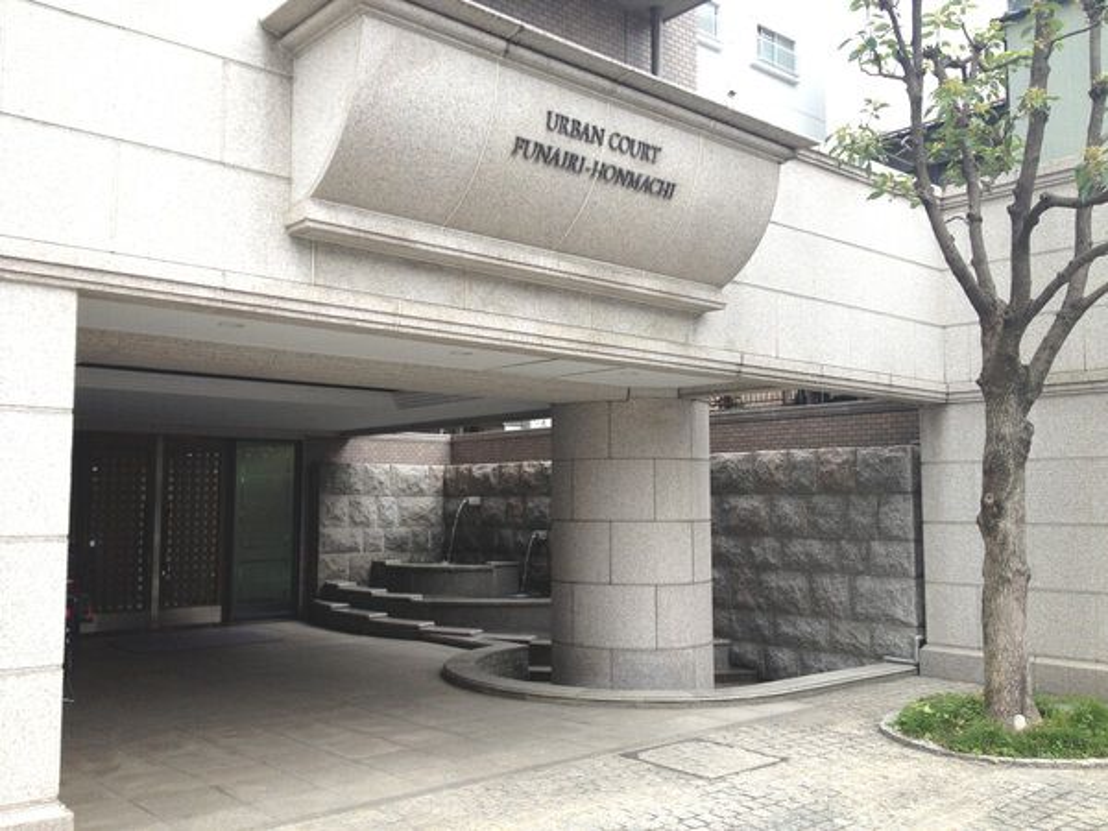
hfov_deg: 52.6
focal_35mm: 35
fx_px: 1120
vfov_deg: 40.7
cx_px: 554
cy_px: 416
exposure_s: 1/120
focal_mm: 4.28
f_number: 2.4
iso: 64
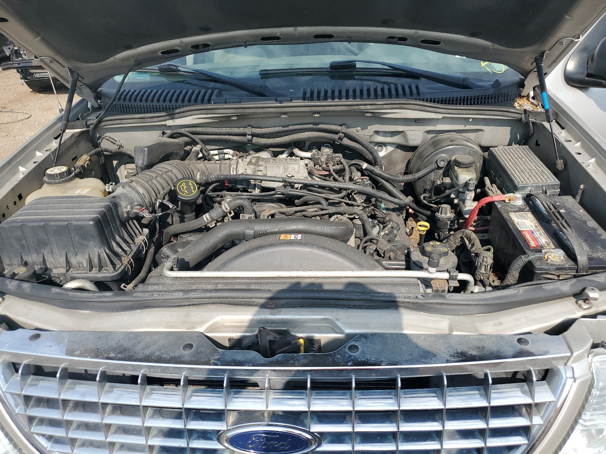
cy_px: 227
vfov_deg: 53.1
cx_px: 303
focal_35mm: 26
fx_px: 455
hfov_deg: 67.3
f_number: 1.5
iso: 50
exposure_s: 1/1667
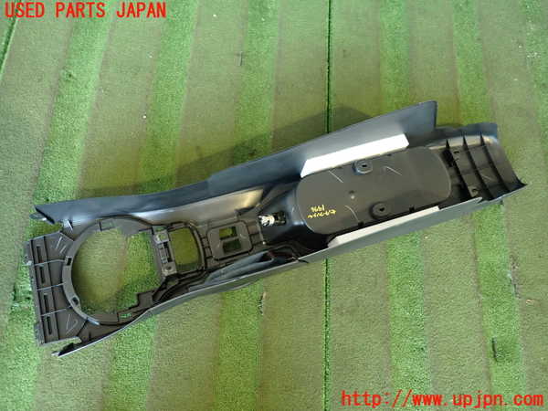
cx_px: 274
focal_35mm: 25
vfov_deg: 54.9
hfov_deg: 69.4
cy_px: 206
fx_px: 396
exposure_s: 1/30
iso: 320
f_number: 2
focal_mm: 4.5
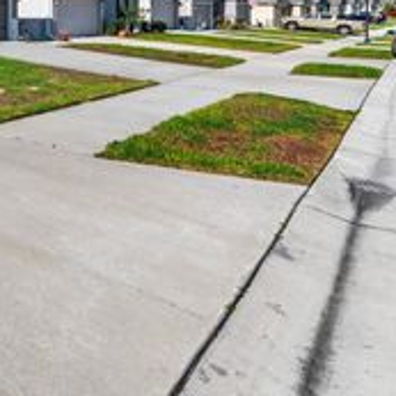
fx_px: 430
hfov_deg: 31.7
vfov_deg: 44.2
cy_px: 26
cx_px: -163
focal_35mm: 33
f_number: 10
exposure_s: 1/250
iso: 100
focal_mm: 9
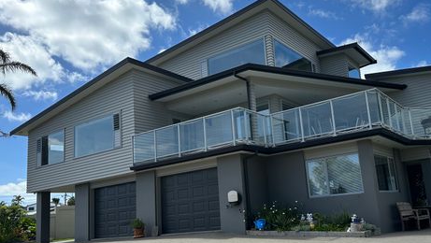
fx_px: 389
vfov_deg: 34.7
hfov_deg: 57.4
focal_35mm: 34
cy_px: 135
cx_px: 265
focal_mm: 6.86
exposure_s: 1/4762
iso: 80
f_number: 1.78
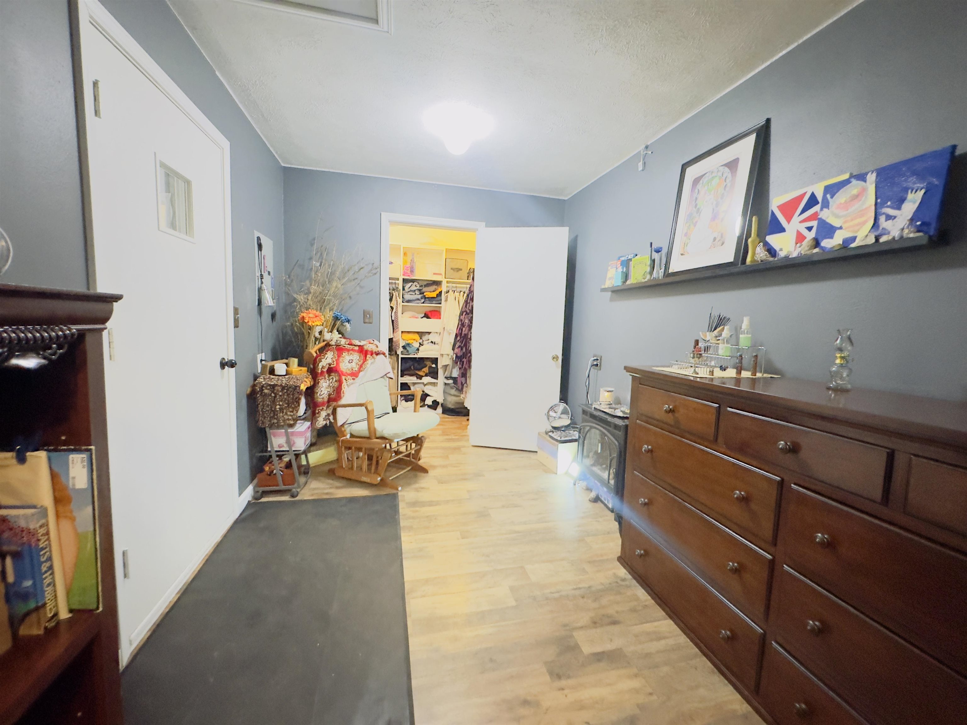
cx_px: 484
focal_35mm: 14
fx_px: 391
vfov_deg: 85.7
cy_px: 362
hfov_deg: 102.1
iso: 1600
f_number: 2.2
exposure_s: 1/30
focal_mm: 2.22
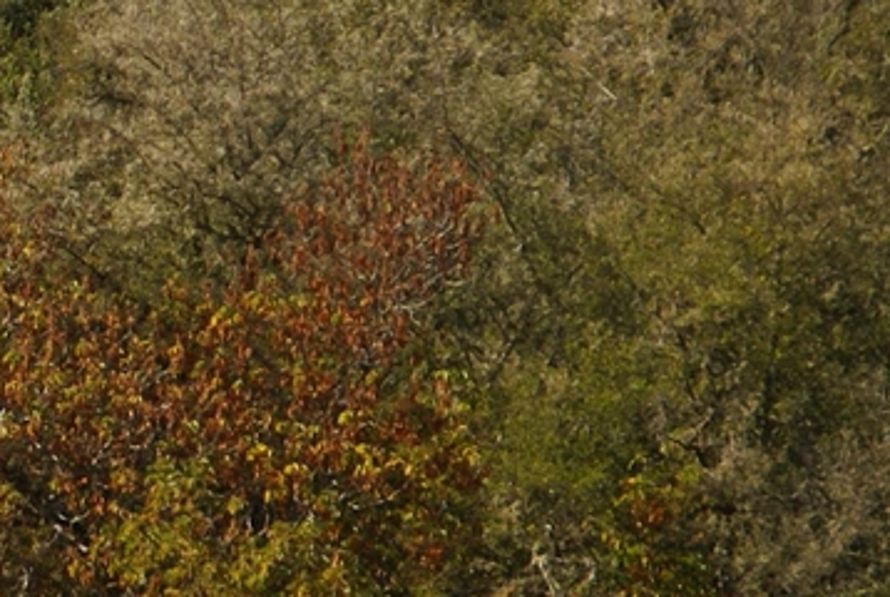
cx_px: -406
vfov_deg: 1.9
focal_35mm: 709
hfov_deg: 2.9
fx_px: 17563
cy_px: 204
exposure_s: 1/200
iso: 100
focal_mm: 105
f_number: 8
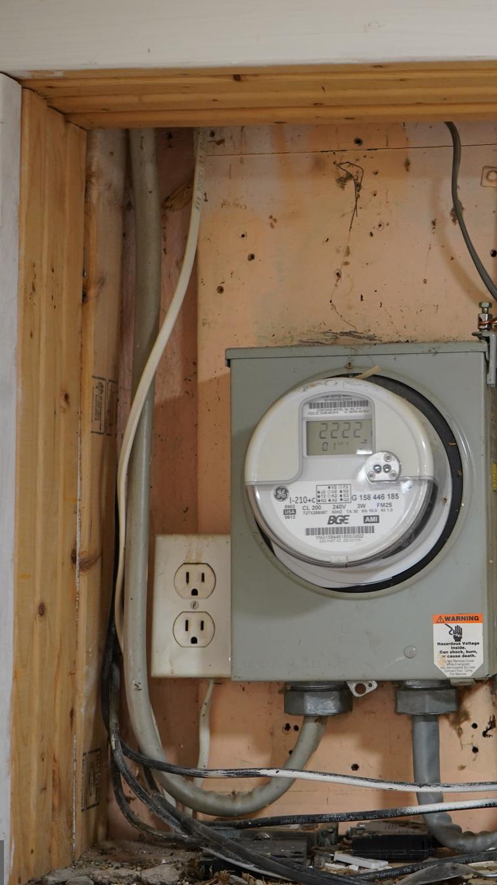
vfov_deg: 31.4
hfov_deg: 17.4
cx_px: 531
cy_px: 439
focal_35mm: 67
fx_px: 1571
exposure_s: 1/160
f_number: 4.5
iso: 2000
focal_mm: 42
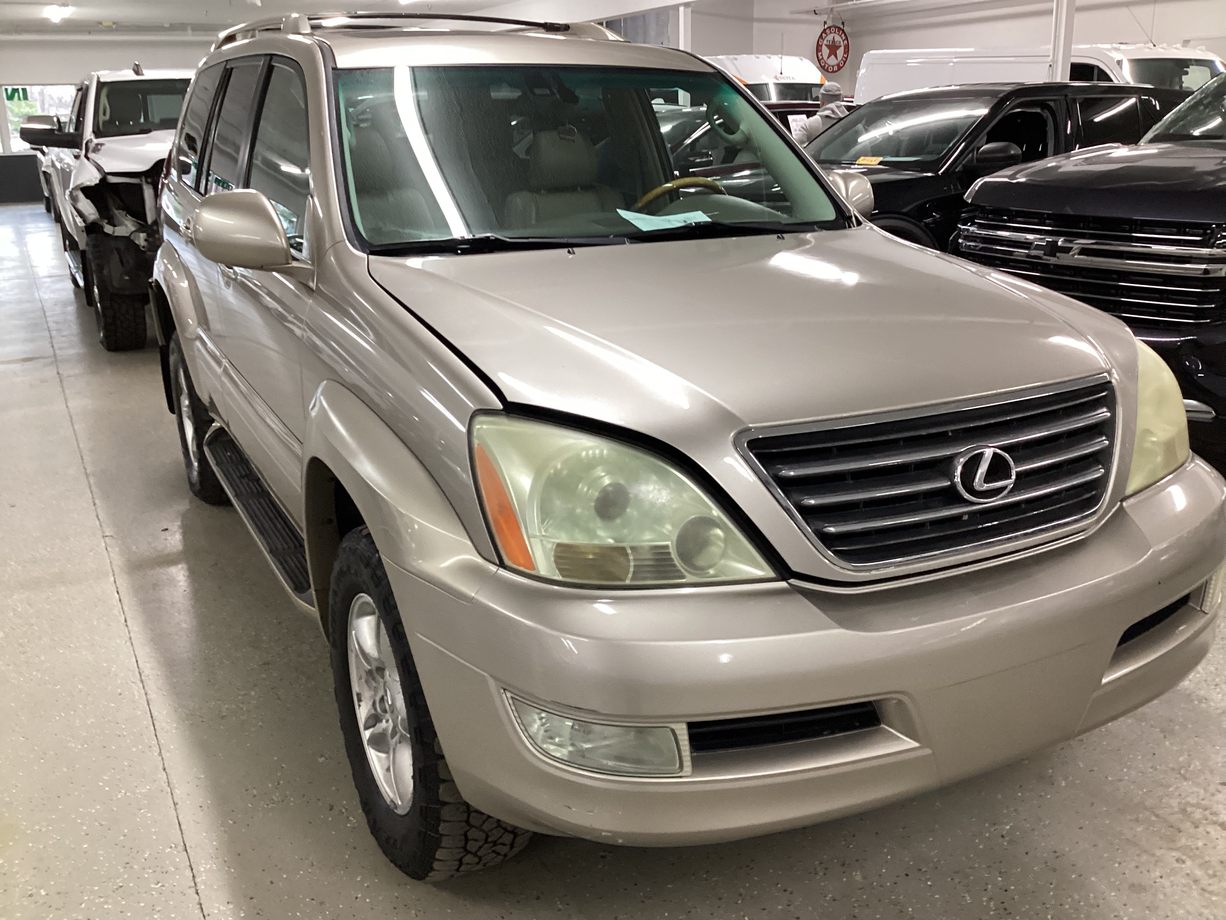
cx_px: 613
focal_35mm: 31
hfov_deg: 58.4
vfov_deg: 45.4
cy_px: 460
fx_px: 1098
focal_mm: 3.3
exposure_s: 1/60
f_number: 2.4
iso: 250
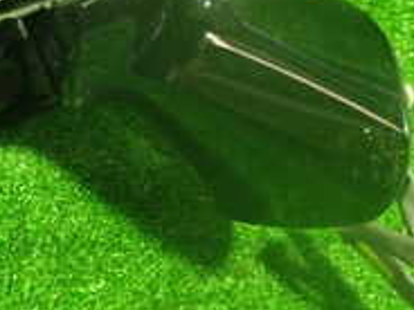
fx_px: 1172
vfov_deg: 15.0
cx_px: 81
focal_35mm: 98
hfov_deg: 19.8
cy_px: 79
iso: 500
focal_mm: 5.4
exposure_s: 1/30
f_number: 2.3
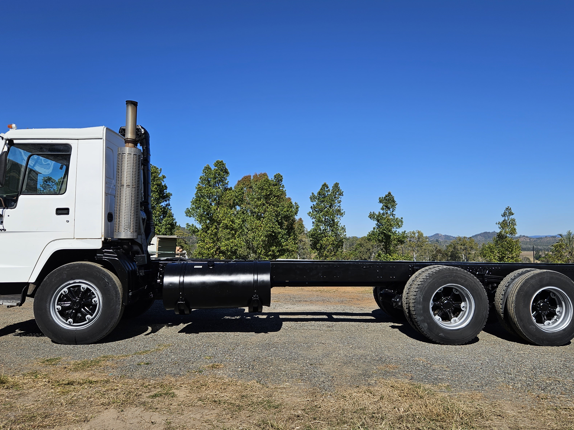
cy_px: 204
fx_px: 481
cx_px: 308
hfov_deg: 61.6
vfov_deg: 48.2
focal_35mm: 29
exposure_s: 1/2913
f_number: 1.8
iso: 25
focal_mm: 5.4
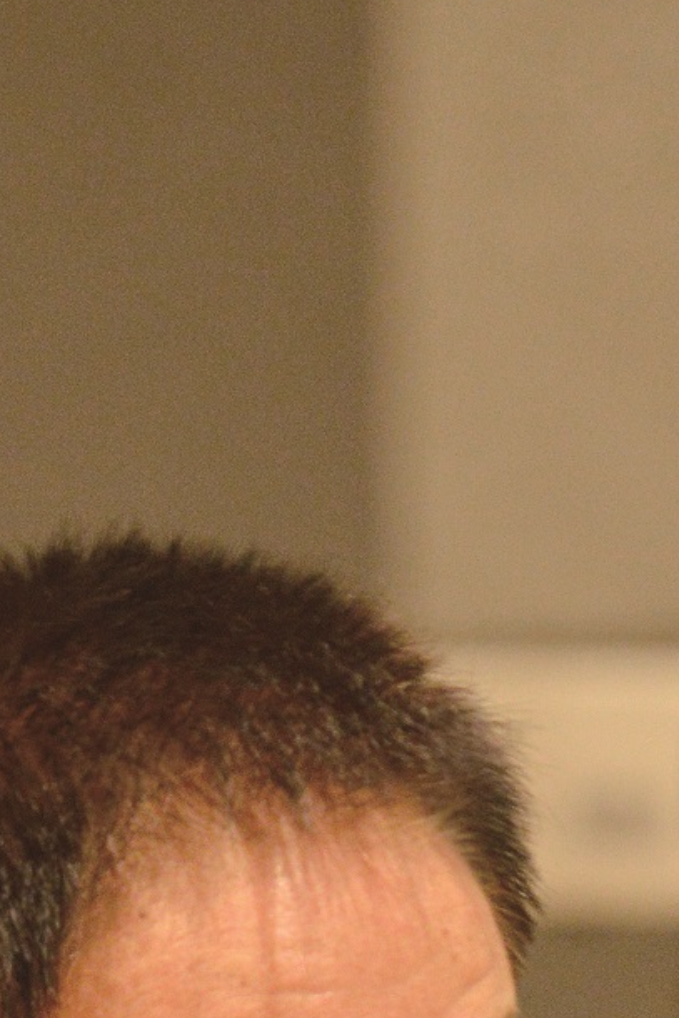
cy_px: 2325
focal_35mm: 690
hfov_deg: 2.0
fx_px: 19509
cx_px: 380
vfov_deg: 3.0
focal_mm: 140
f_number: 3.2
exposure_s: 1/80
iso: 1600
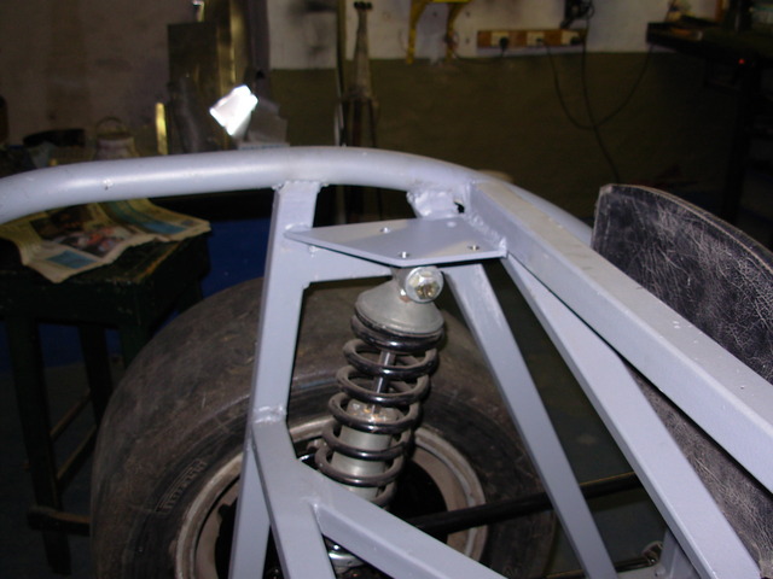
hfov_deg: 49.0
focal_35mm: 38
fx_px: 849
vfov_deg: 37.7
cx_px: 386
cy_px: 290
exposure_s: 1/32
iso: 50
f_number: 2.9
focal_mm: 6.3
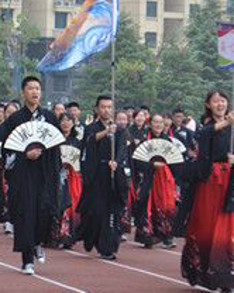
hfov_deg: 6.9
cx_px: 24
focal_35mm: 223
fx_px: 1936
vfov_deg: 8.6
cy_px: 37
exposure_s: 1/100
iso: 400
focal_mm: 55
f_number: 5.6
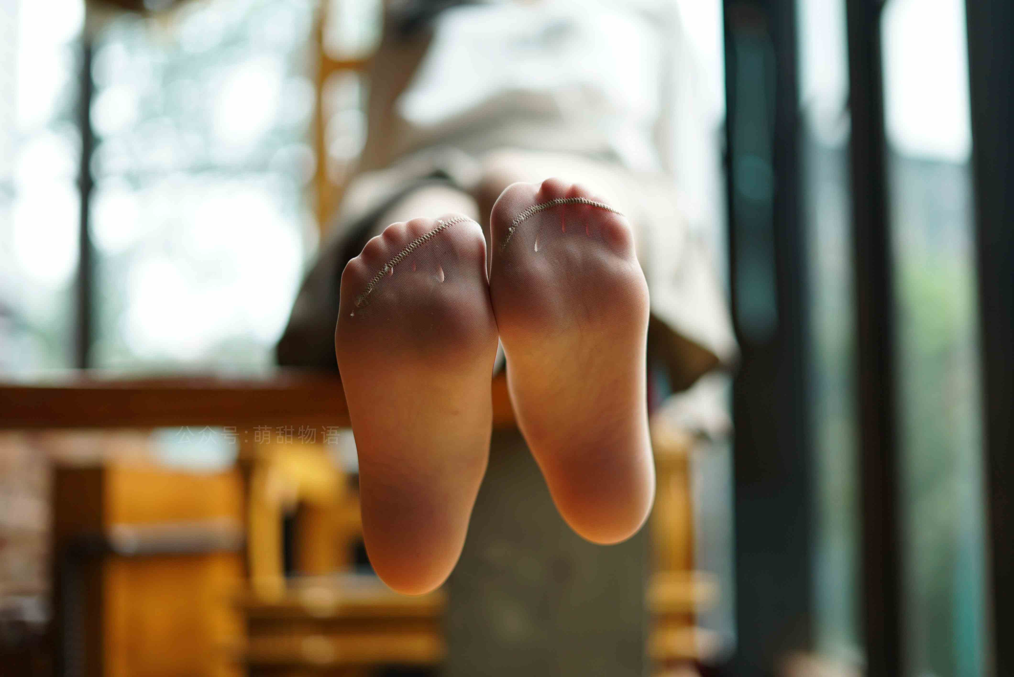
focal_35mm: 50
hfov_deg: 39.6
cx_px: 507
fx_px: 1409
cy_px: 338
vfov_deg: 27.0
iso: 200
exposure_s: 1/640
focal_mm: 50
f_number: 1.8
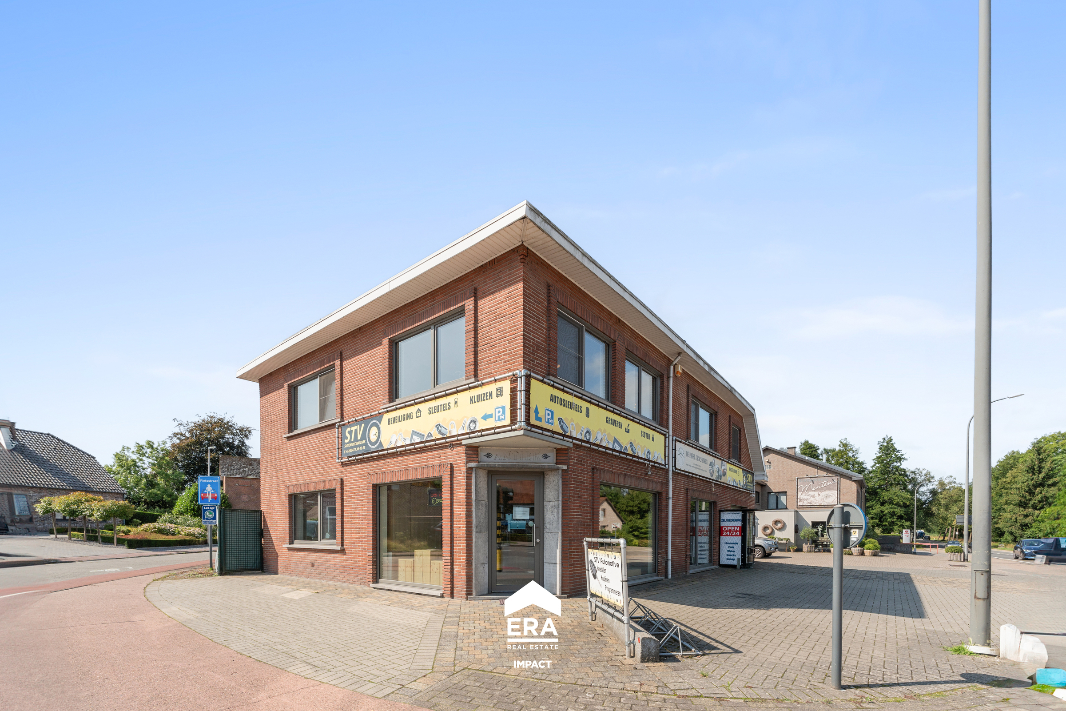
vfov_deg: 72.1
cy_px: 356
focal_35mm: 16
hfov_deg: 95.0
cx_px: 533
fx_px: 489
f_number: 11
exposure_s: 1/400
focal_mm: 16.5
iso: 250
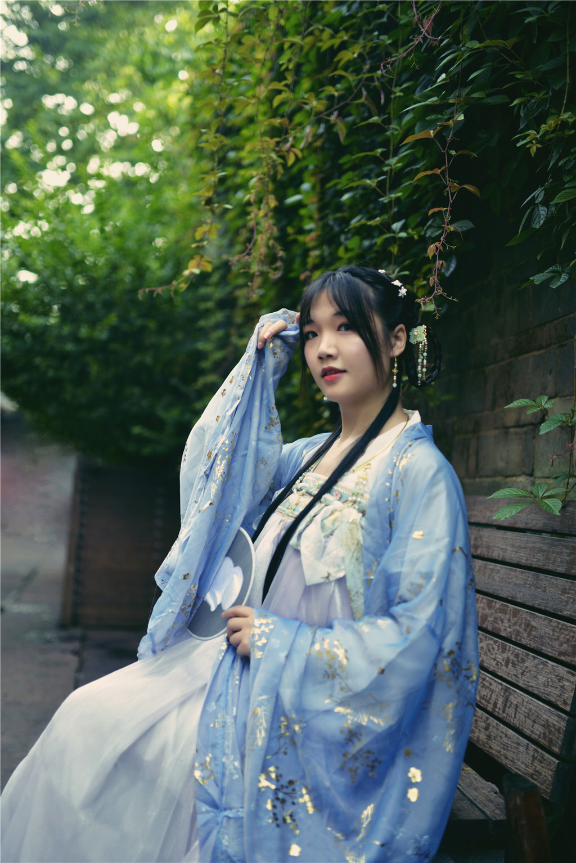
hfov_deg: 37.9
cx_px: 288
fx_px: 839
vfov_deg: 54.4
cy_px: 432
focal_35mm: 35
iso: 220
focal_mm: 35
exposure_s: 1/1500
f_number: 1.4
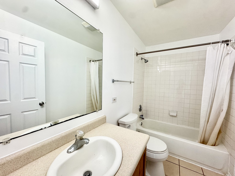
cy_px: 88
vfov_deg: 85.7
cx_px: 118
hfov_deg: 102.1
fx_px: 95
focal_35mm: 14
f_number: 2.2
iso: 160
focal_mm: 2.22
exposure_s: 1/120
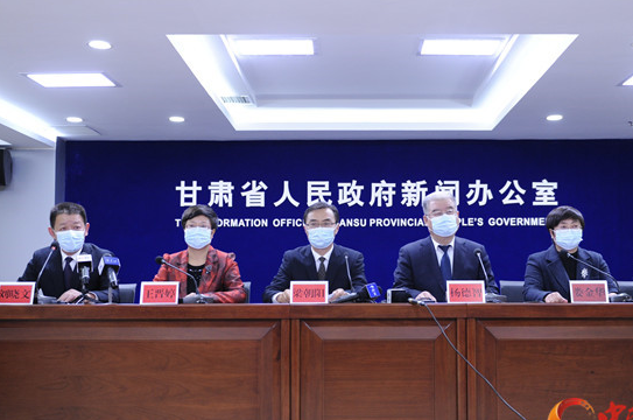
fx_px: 702
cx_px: 368
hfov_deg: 48.3
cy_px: 239
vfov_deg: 33.2
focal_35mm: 40
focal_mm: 31
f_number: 2.8
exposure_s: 1/250
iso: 1600
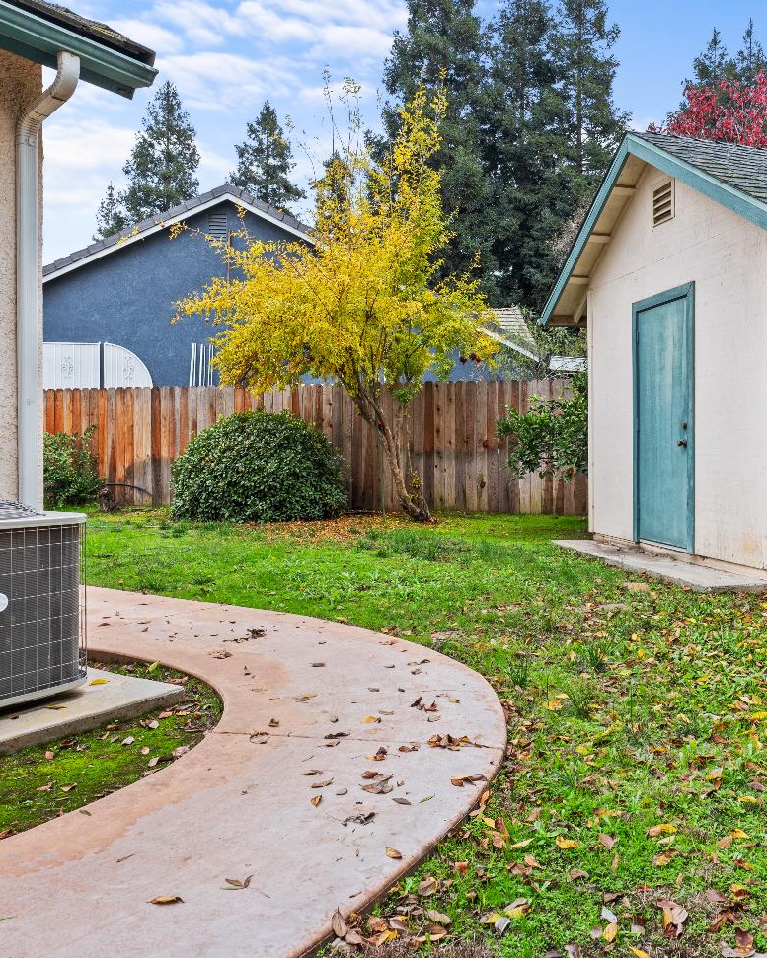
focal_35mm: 29
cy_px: 473
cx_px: 501
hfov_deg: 49.2
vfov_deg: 60.4
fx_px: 823
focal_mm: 20
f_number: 9
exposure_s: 1/15
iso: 200
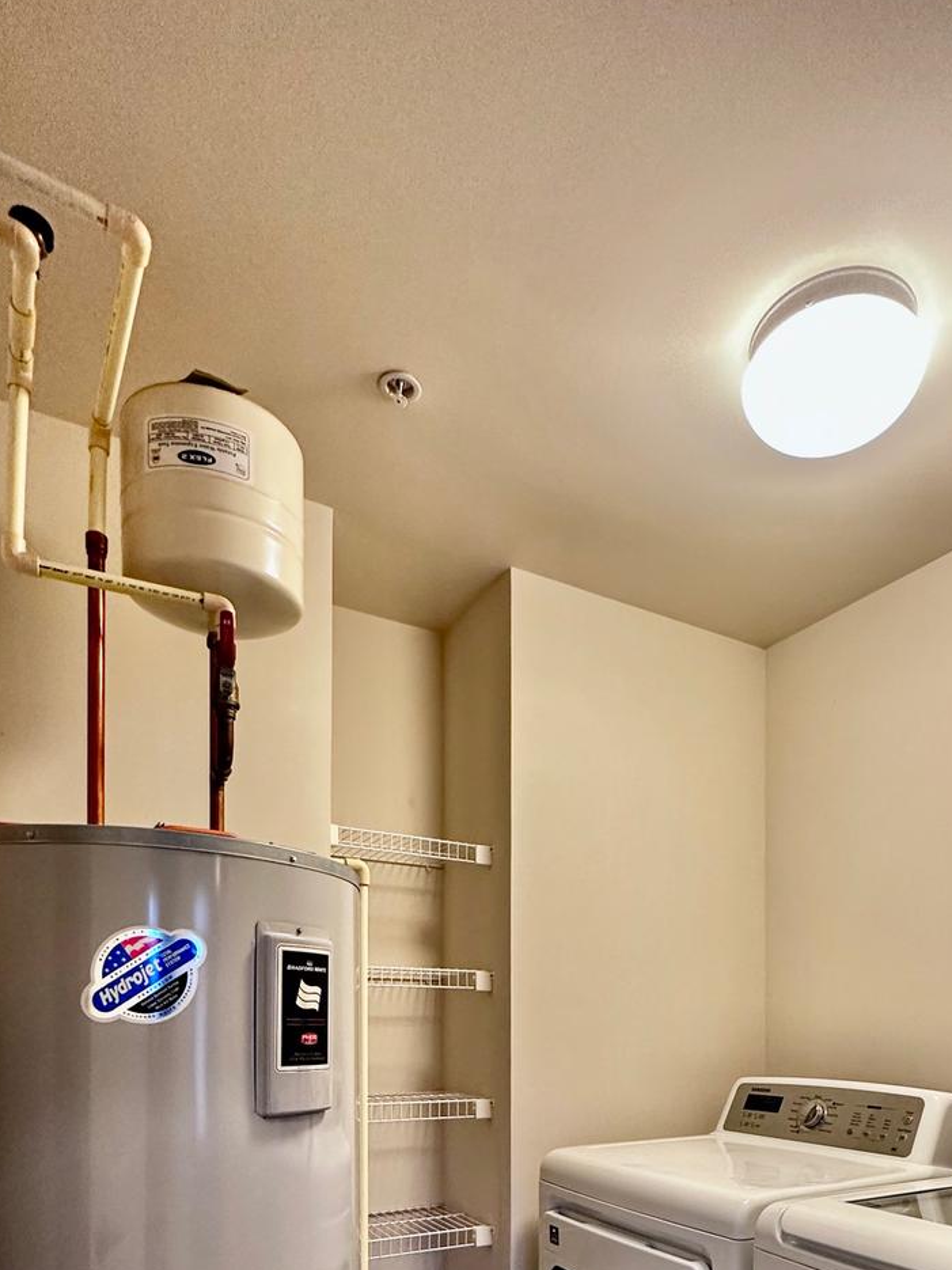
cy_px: 1026
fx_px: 844
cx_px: 555
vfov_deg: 66.7
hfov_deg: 58.5
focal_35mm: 23
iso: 200
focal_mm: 2.22
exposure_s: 1/60
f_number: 2.2
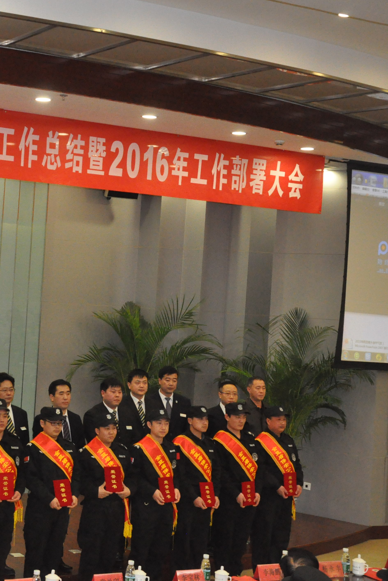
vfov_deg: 29.7
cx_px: -7
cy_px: 290
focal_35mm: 68
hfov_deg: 19.4
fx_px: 1099
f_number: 5.6
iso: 3200
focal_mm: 30
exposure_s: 1/60
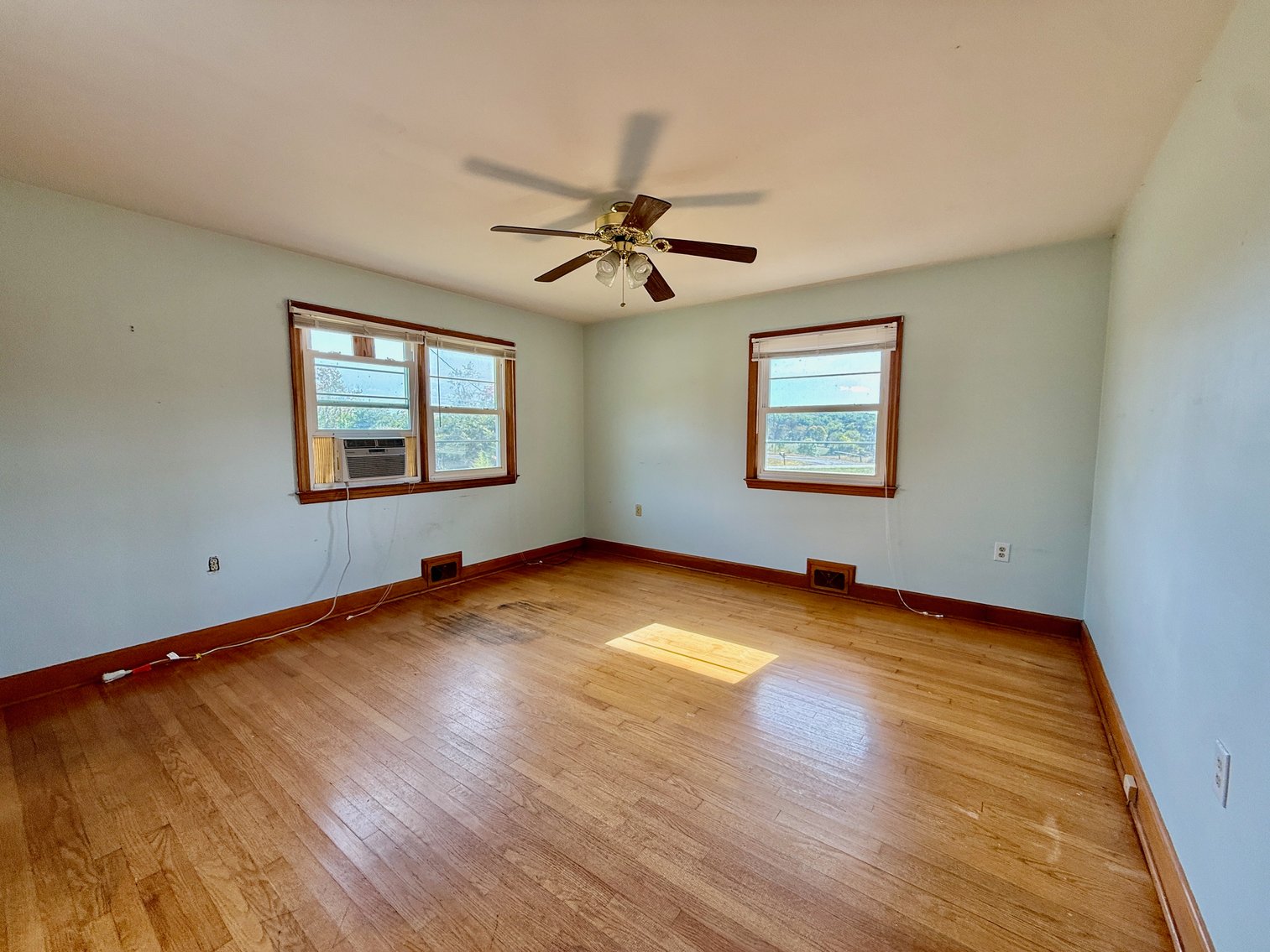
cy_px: 476
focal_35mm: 14
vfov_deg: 85.7
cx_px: 635
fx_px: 514
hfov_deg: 102.1
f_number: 2.2
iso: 80
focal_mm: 2.22
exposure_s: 1/99
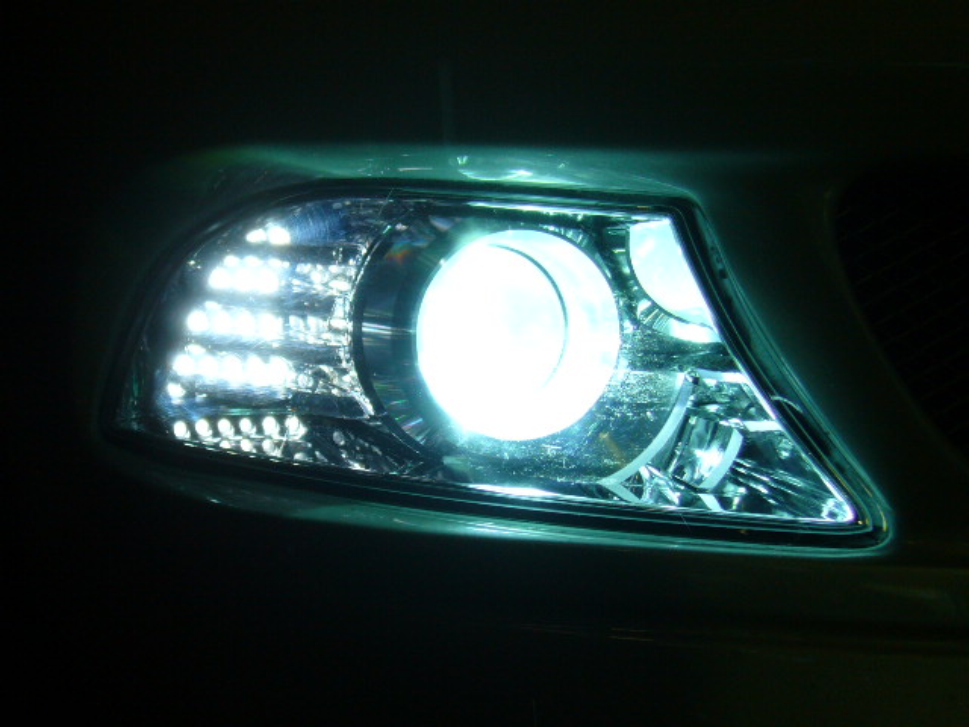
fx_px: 1708
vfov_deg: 24.0
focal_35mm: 61
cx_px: 484
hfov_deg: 31.7
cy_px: 364
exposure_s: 1/125
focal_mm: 7.5
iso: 80
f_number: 3.2
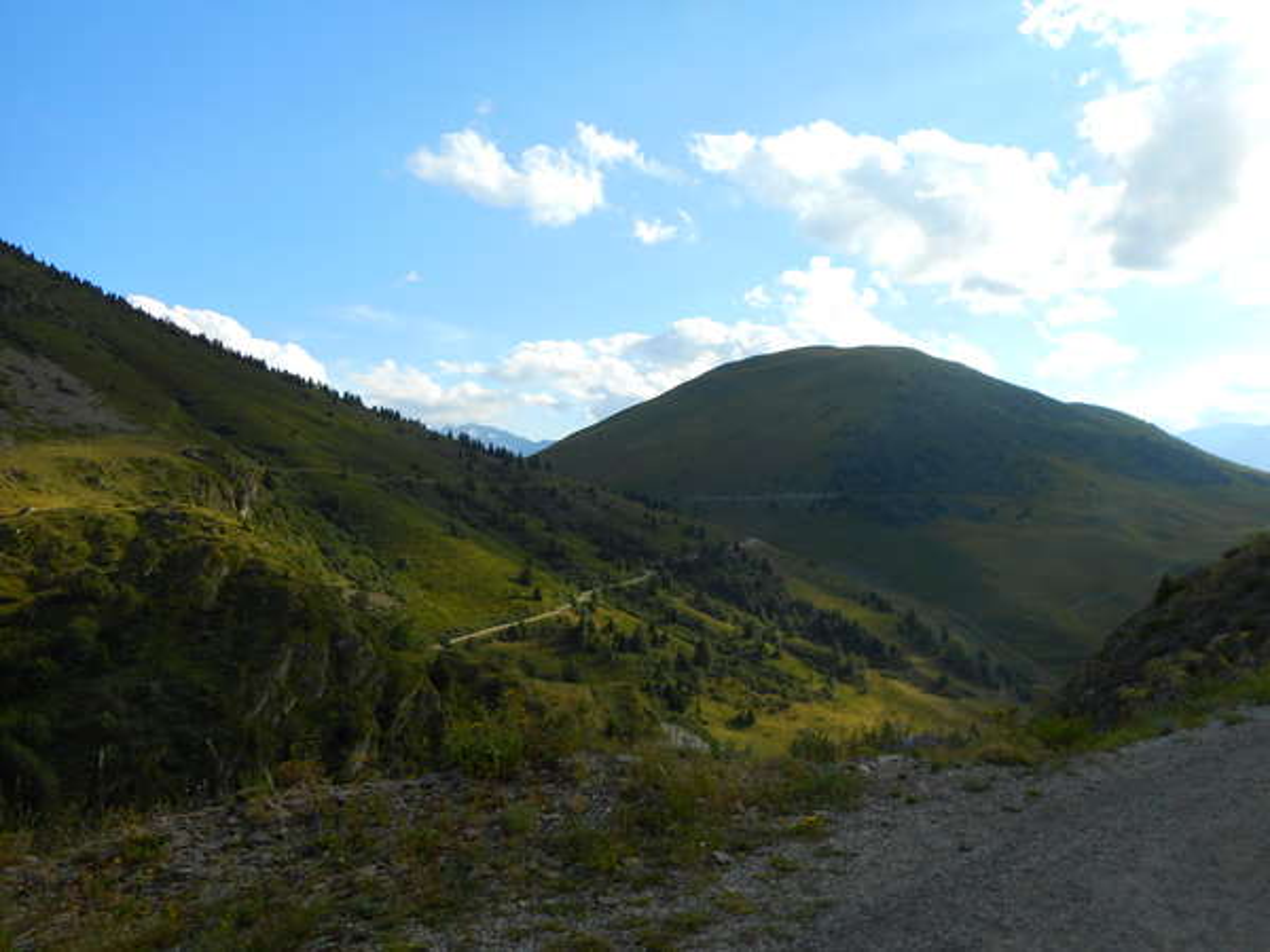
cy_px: 476
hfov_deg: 69.4
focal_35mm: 25
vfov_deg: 54.9
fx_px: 917
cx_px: 635
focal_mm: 4.5
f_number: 3.7
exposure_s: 1/500
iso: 80
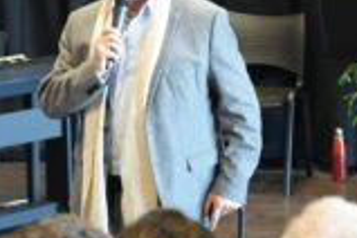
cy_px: 28
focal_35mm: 199
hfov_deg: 10.3
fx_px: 1973
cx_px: 283
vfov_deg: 6.9
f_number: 4
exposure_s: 1/160
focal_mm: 79
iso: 5000
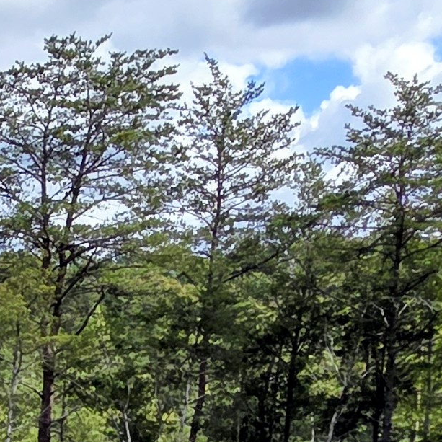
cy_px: 609
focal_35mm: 75
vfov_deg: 20.6
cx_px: -211
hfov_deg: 20.1
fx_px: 1083
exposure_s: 1/1686
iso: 50
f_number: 2.2
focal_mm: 2.2
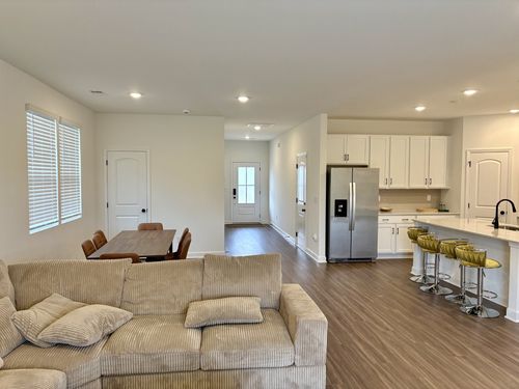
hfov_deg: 67.3
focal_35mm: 26
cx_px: 260
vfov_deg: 53.1
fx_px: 390
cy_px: 194
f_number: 1.6
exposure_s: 1/120
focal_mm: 5.96
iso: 200
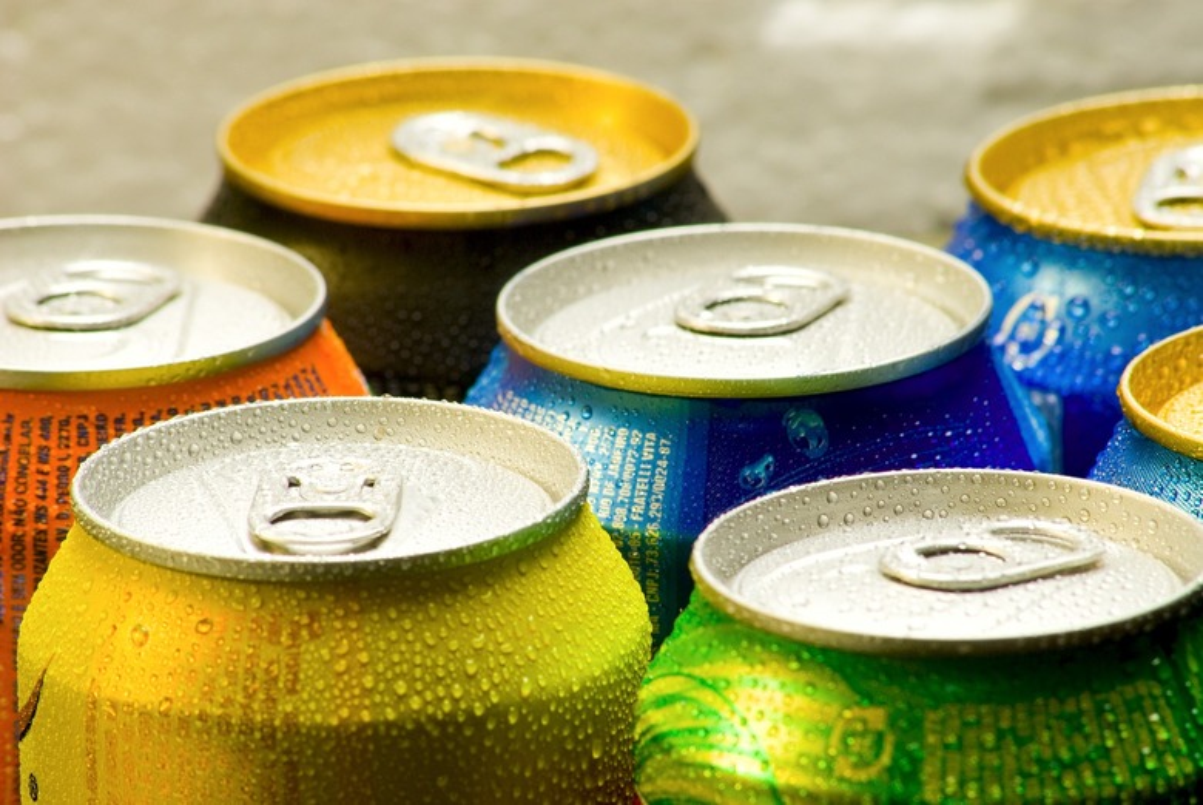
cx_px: 602
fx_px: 12043
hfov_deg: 5.7
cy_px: 402
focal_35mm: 360
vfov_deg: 3.8
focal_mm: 240
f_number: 14
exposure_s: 1/160
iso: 100
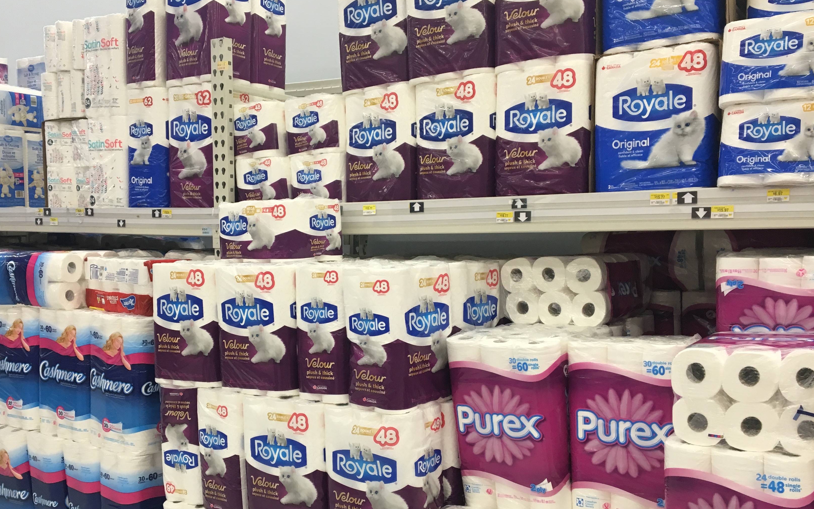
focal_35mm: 38
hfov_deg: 51.5
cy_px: 311
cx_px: 384
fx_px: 843
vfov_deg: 33.5
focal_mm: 4.15
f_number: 2.2
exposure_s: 1/30
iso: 32
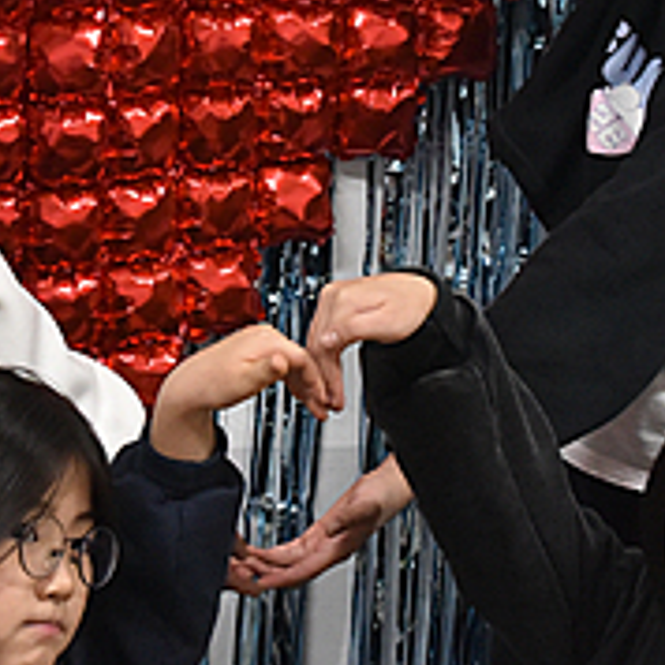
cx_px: 366
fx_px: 3977
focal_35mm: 183
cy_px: 241
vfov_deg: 9.6
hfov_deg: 9.6
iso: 4000
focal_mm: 48
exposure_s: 1/125
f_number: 5.6
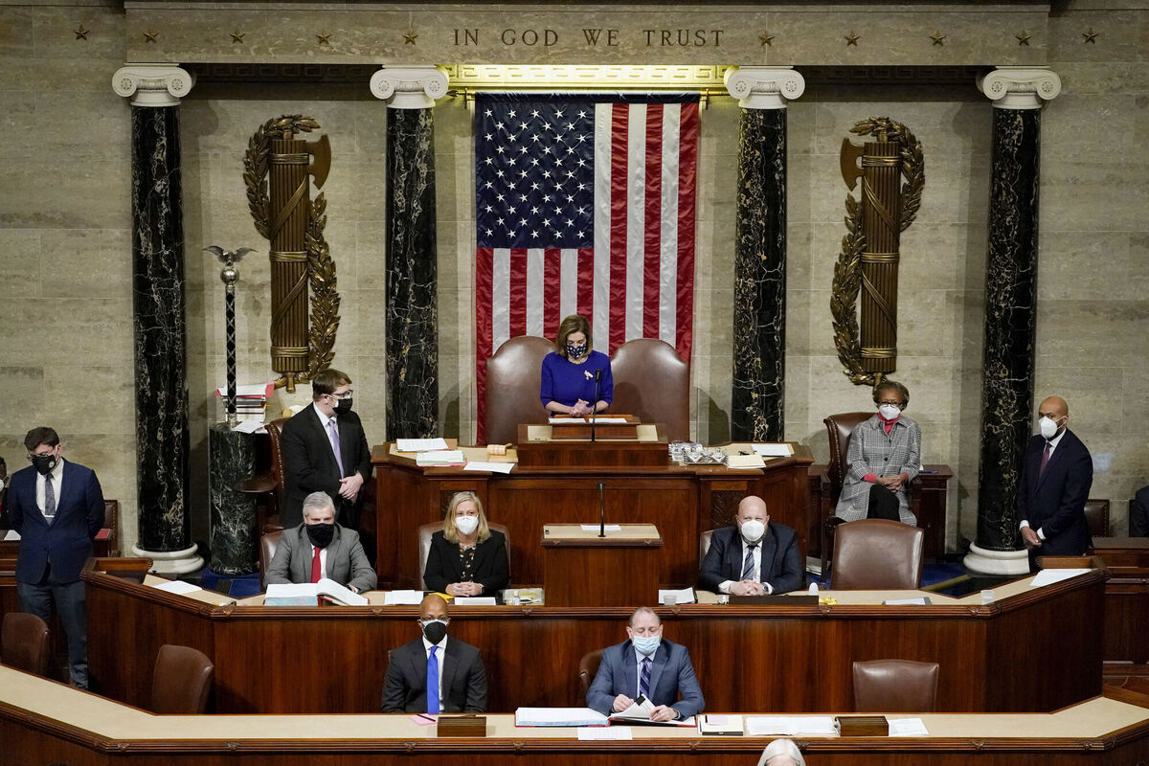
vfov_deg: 13.7
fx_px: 3191
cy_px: 383
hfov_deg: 20.4
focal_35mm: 100
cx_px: 574
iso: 6400
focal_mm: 100
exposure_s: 1/200
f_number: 5.6
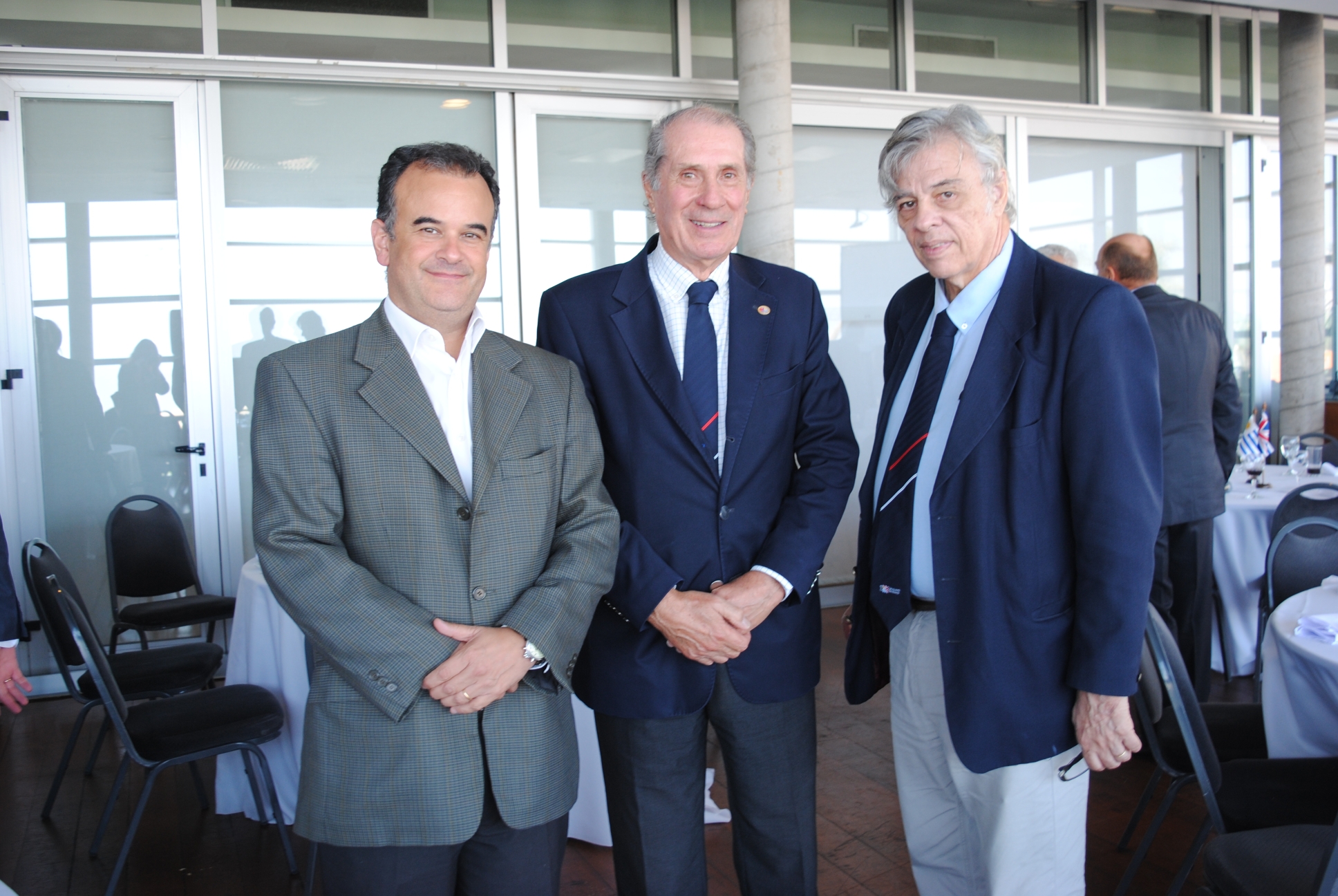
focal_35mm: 34
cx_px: 669
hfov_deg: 55.0
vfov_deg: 38.5
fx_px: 1284
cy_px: 448
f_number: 4
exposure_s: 1/30
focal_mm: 23
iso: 180
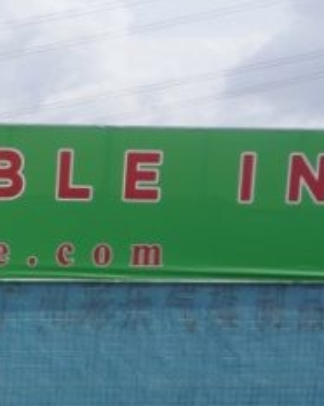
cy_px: 538
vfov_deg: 18.0
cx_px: -462
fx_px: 1188
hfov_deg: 12.2
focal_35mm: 99
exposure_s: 1/500
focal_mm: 16
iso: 100
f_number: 5.6
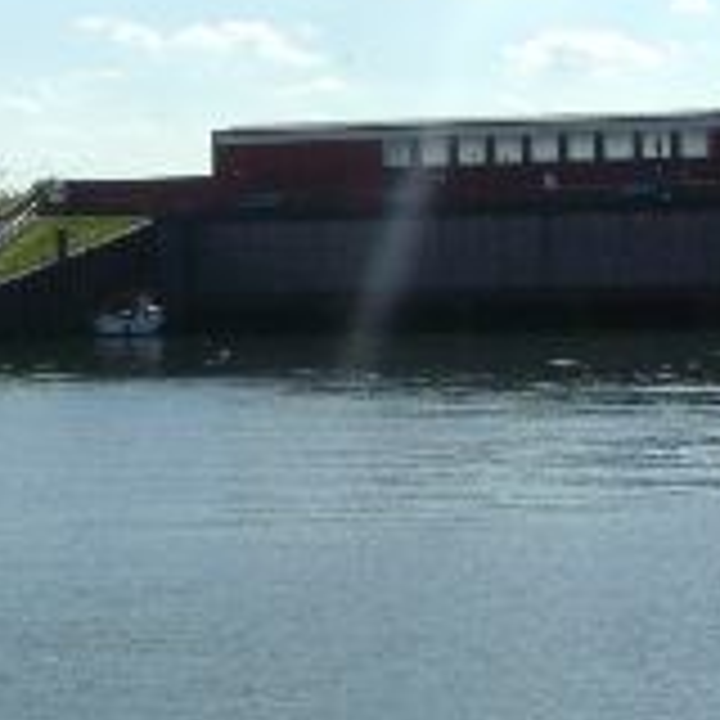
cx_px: -14
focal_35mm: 124
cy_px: 220
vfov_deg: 14.0
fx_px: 2918
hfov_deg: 13.8
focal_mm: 5.8
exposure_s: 1/1111
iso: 64
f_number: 4.8
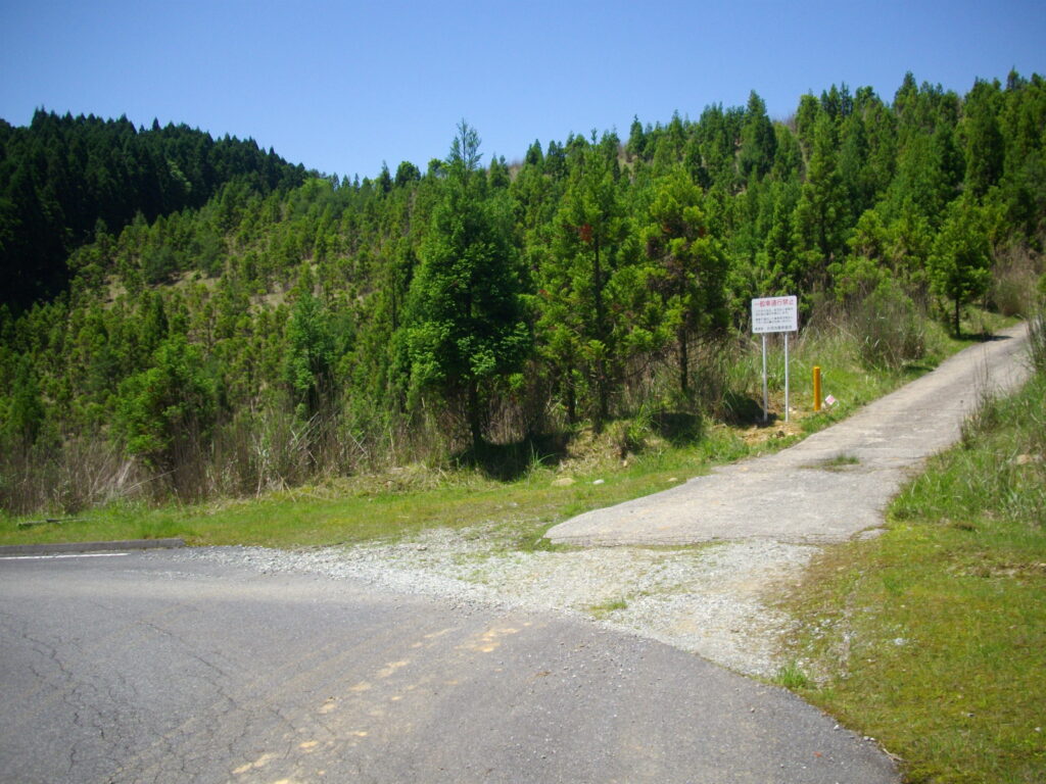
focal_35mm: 37
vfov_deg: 38.7
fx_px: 1118
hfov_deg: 50.1
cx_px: 523
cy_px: 392
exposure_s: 1/320
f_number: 5.6
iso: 100
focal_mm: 6.2
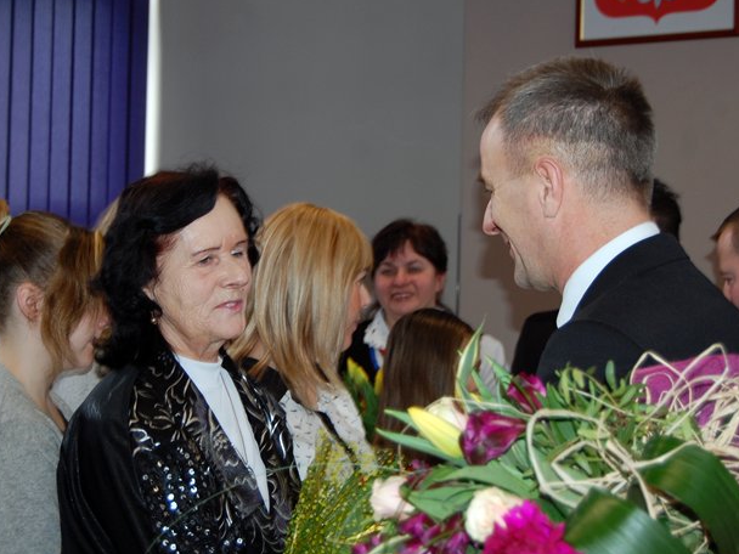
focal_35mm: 63
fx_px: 1345
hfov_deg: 30.7
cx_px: 372
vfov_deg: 23.3
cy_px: 276
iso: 400
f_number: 4.8
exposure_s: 1/60
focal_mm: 38
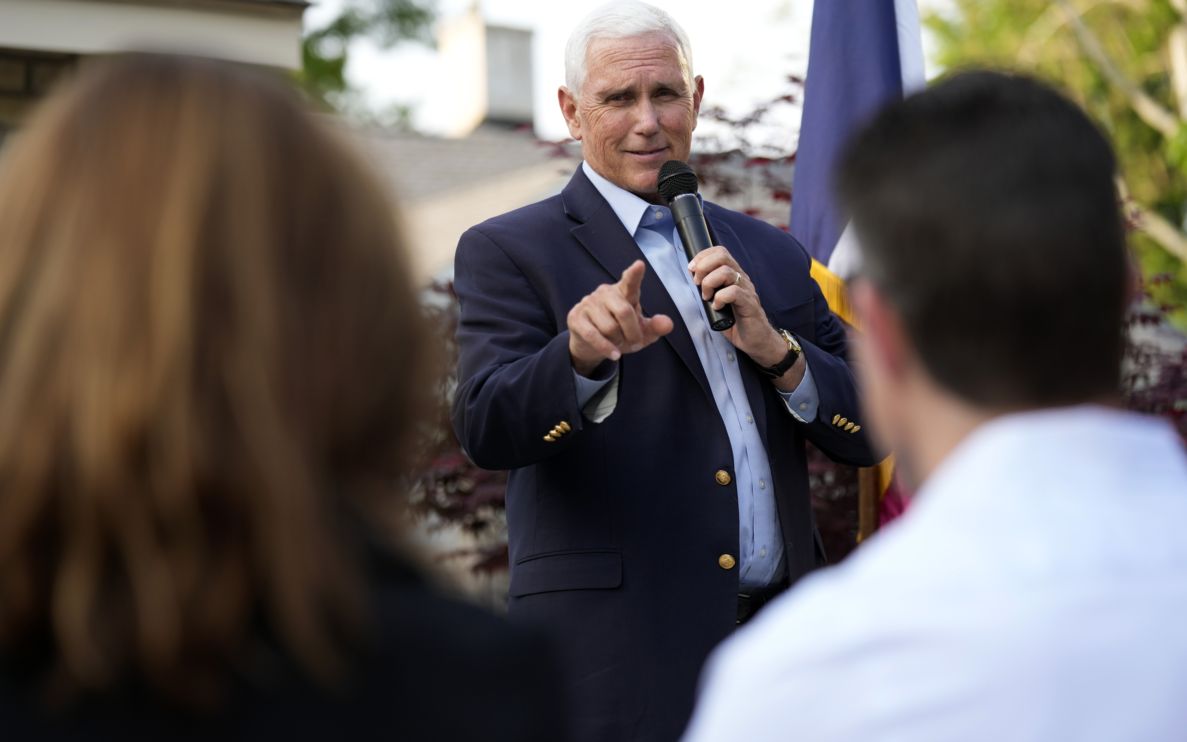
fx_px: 3300
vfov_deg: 12.8
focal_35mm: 102
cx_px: 594
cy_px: 354
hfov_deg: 20.4
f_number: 3.2
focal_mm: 100
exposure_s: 1/800
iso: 400
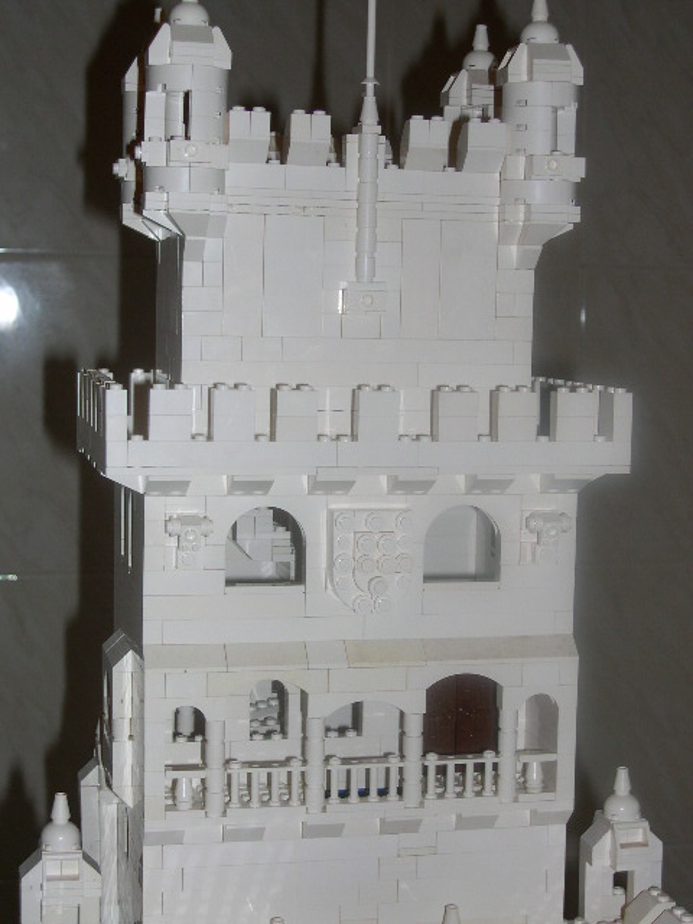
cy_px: 462
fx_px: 1655
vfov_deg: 31.2
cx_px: 346
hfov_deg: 23.7
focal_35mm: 62
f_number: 3.5
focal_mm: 13.2
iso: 100
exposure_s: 1/60
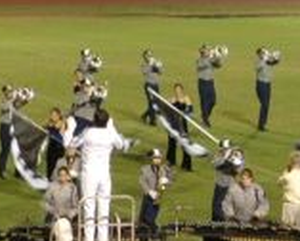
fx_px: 2525
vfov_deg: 5.4
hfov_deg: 6.7
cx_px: -214
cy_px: 233
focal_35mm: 284
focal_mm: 31
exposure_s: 1/60
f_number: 2.8
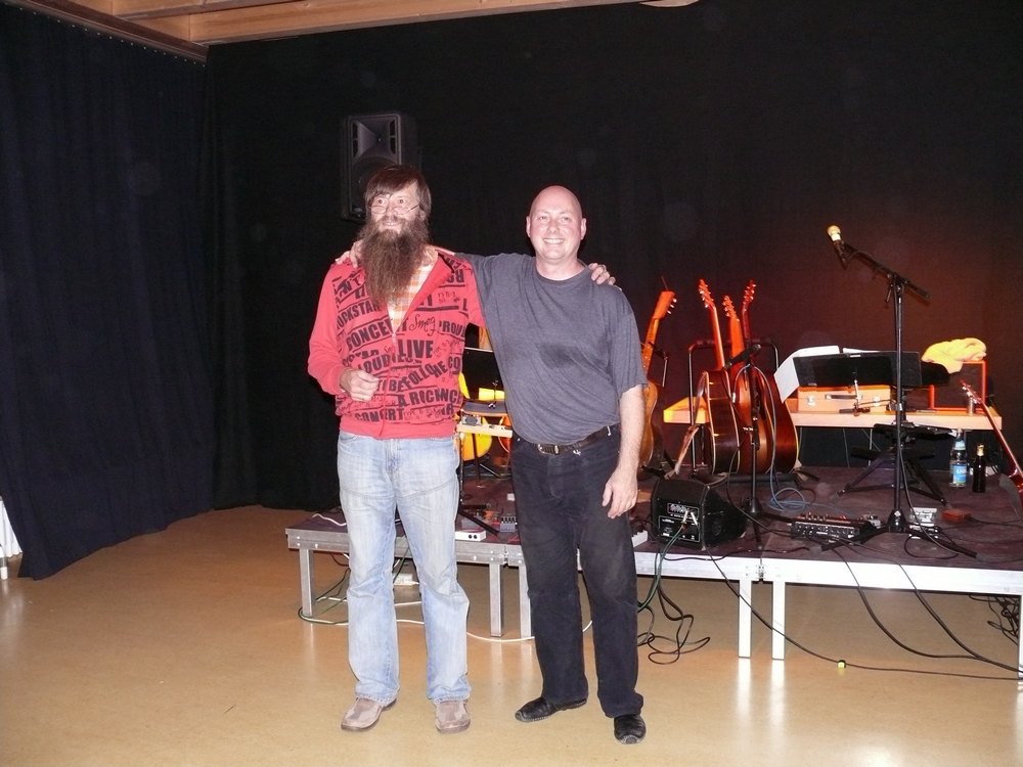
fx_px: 1064
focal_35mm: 36
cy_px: 384
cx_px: 512
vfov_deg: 39.7
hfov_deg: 51.4
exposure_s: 1/30
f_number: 2.8
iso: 400
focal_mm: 7.6
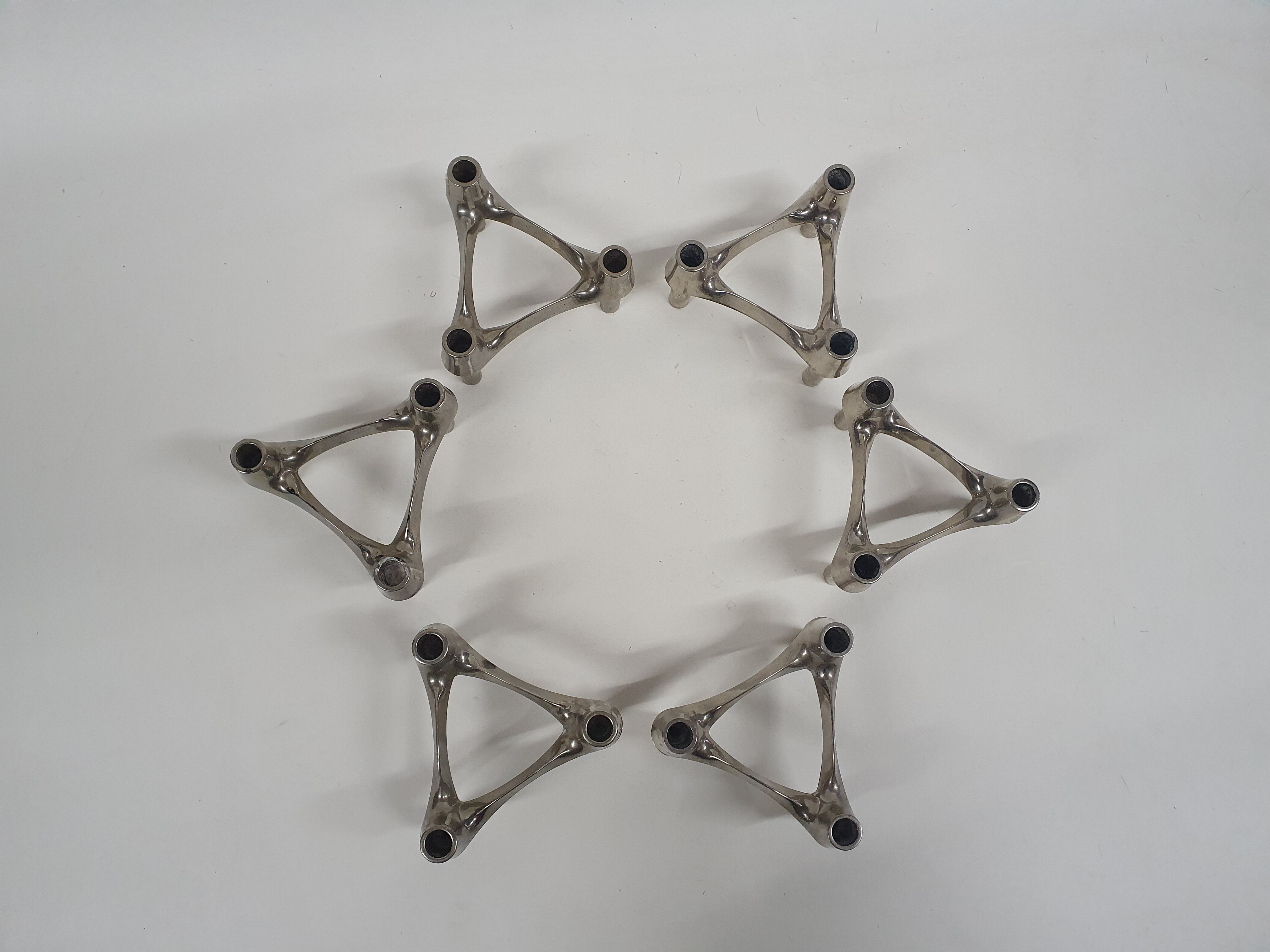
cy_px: 476
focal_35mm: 26
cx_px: 635
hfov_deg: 67.3
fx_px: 954
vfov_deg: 53.1
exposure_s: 1/50
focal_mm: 4.32
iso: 320
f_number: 2.4
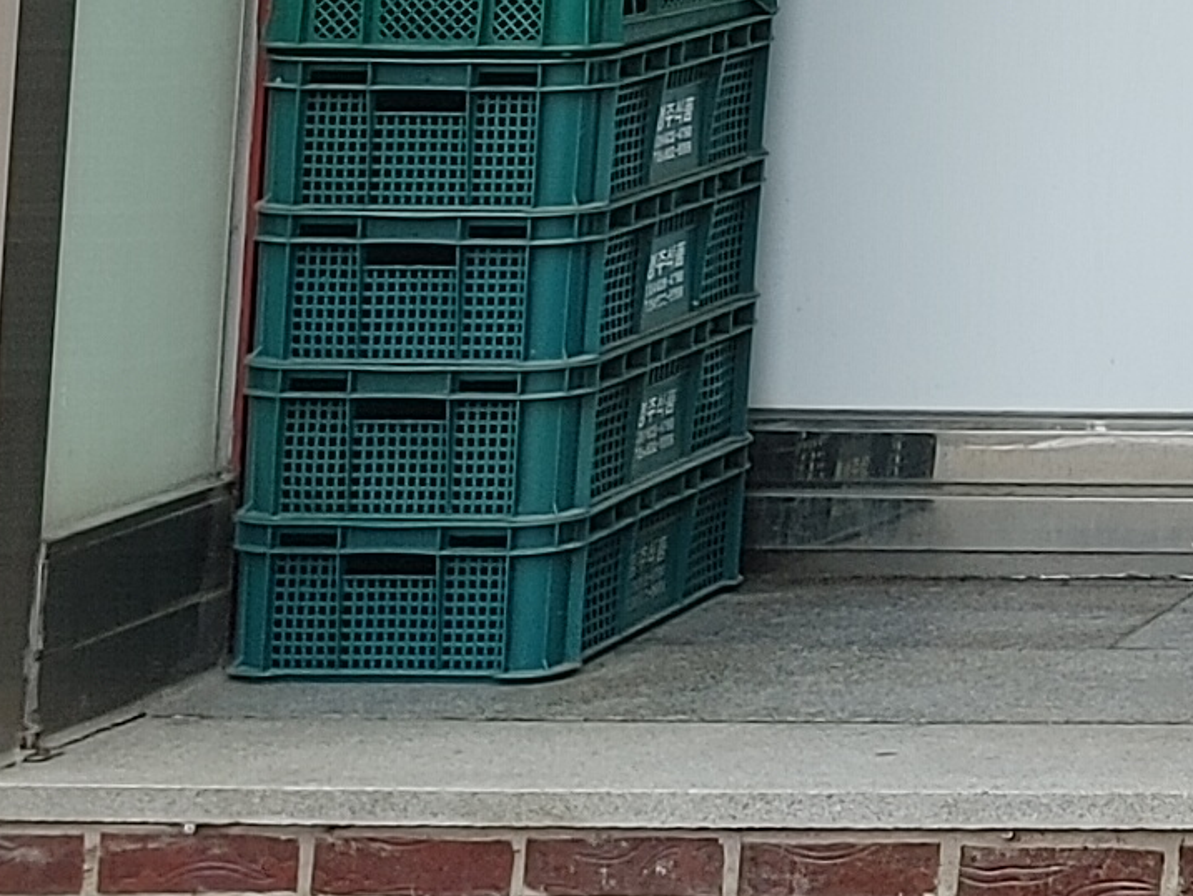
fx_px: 4998
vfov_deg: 9.5
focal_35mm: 145
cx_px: 3013
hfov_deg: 11.1
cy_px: -968
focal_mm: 4.81
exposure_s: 1/610
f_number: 1.8
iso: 50
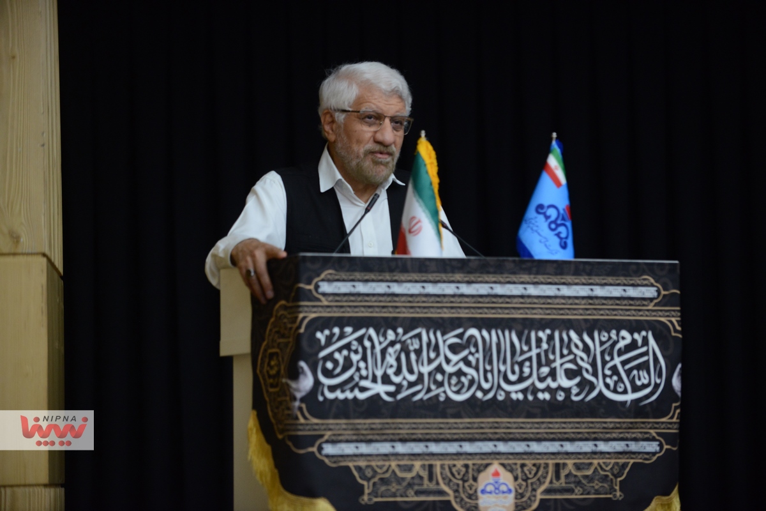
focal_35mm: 130
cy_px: 256
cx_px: 383
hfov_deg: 15.8
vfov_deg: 10.5
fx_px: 2766
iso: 2000
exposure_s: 1/100
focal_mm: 130
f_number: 2.8
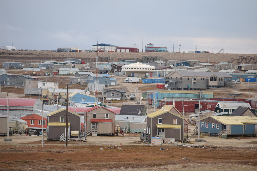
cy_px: 86
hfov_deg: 8.6
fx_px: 1713
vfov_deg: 5.7
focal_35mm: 240
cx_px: 128
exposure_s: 1/160
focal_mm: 160
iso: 400
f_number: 6.3
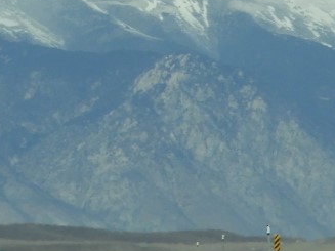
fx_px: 7662
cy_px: -216
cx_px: -107
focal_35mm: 792
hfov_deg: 2.5
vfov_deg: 1.9
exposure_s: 1/1000
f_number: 5.3
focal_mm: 32.2
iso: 100
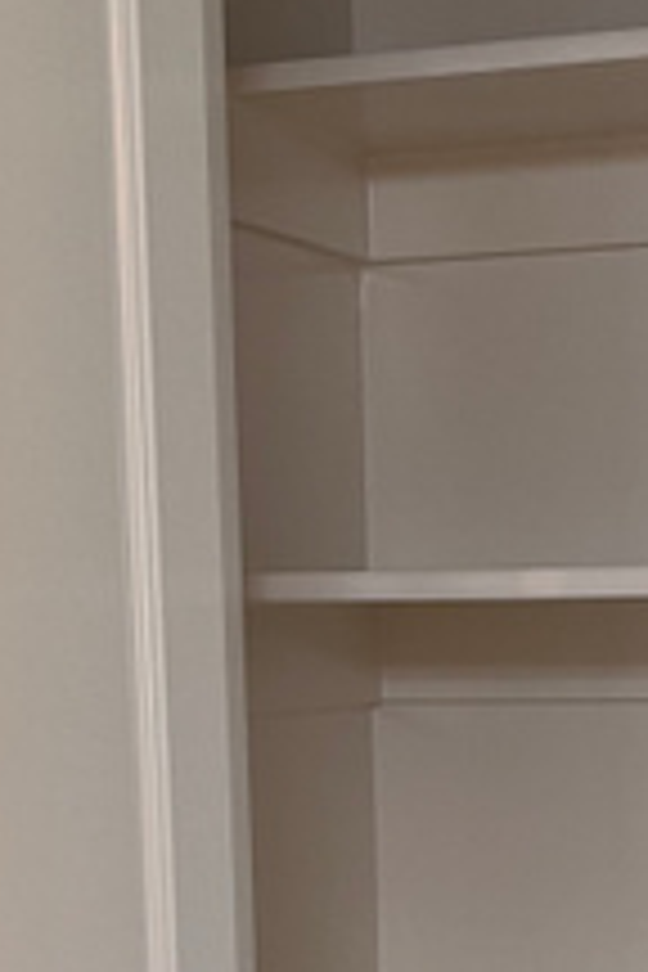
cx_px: 495
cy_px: 1094
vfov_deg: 20.2
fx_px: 2592
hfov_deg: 14.2
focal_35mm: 96
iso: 125
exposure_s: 1/60
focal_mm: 5.1
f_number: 1.6
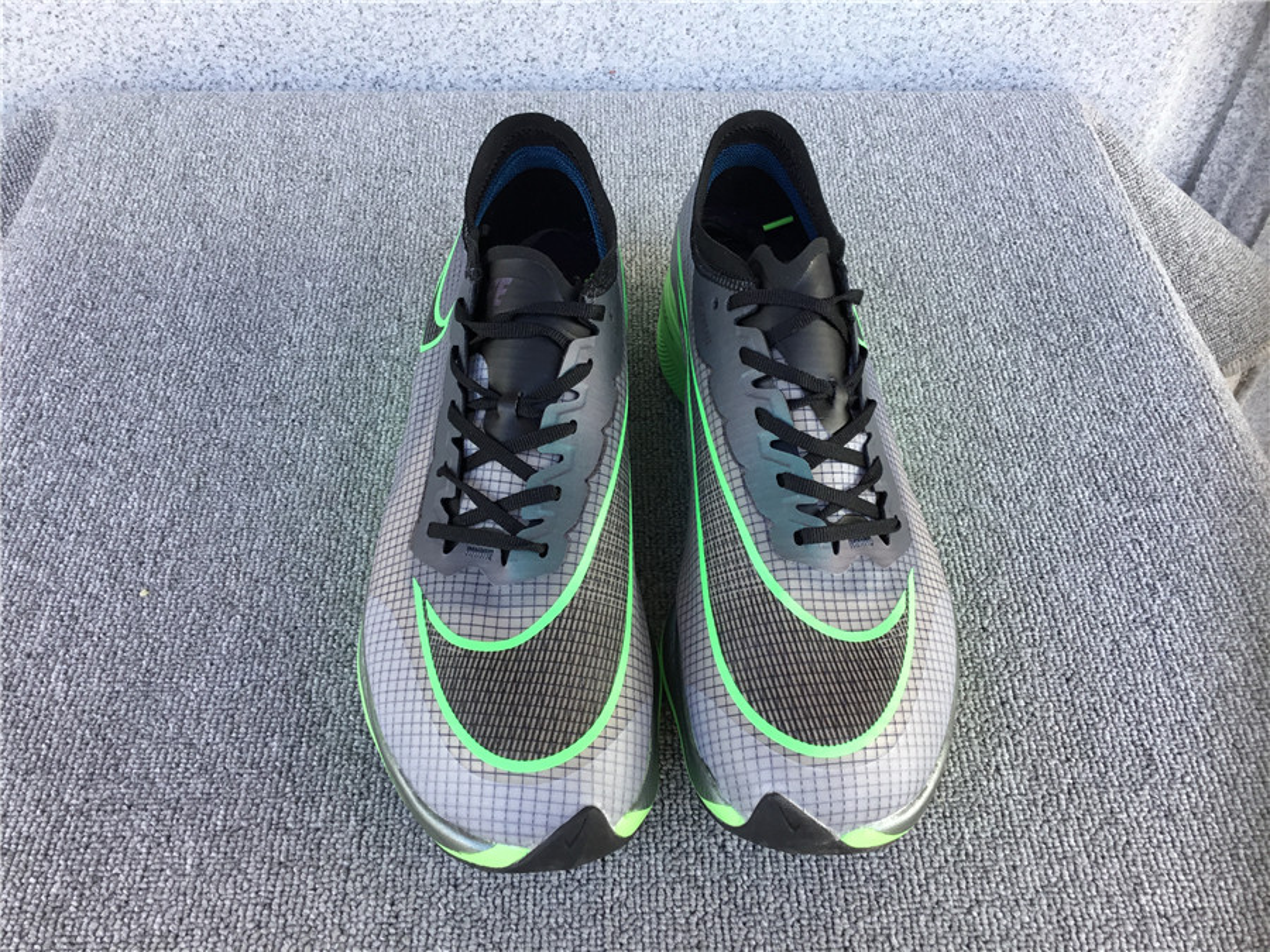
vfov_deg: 45.4
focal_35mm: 31
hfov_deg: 58.4
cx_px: 635
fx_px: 1137
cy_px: 476
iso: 40
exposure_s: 1/100
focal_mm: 3.3
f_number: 2.4
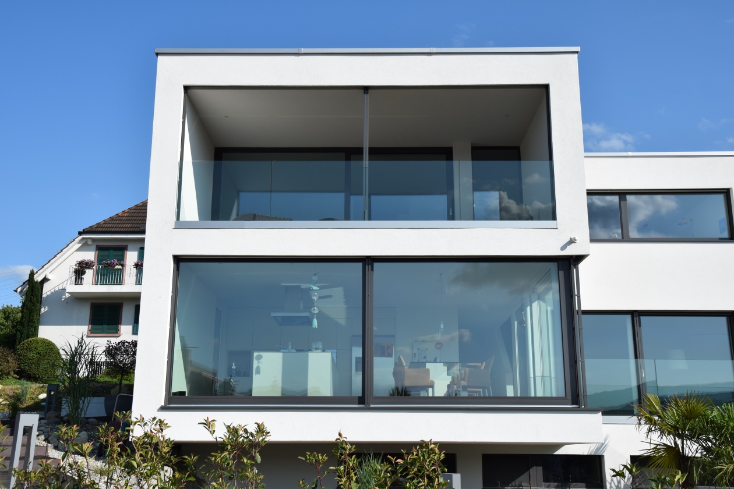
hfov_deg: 49.6
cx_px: 367
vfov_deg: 34.2
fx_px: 795
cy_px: 244
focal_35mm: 39
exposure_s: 1/400
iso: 200
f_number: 10
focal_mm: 26
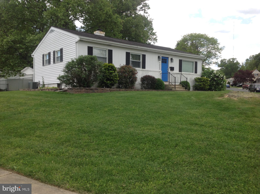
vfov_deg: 40.6
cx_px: 130
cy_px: 97
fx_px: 262
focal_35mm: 35
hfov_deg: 52.7
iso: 50
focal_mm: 4.28
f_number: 2.4
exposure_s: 1/1120
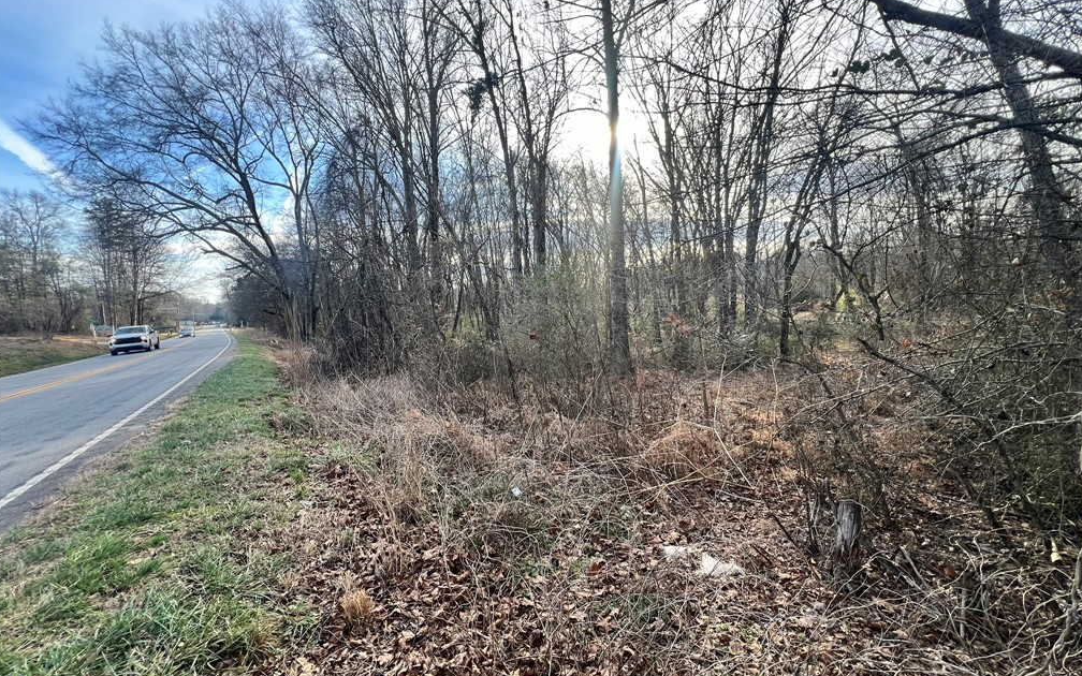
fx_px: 413
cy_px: 330
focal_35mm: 14
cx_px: 542
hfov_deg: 105.3
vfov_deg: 78.6
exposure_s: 1/198
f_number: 1.8
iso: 32
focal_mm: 1.57
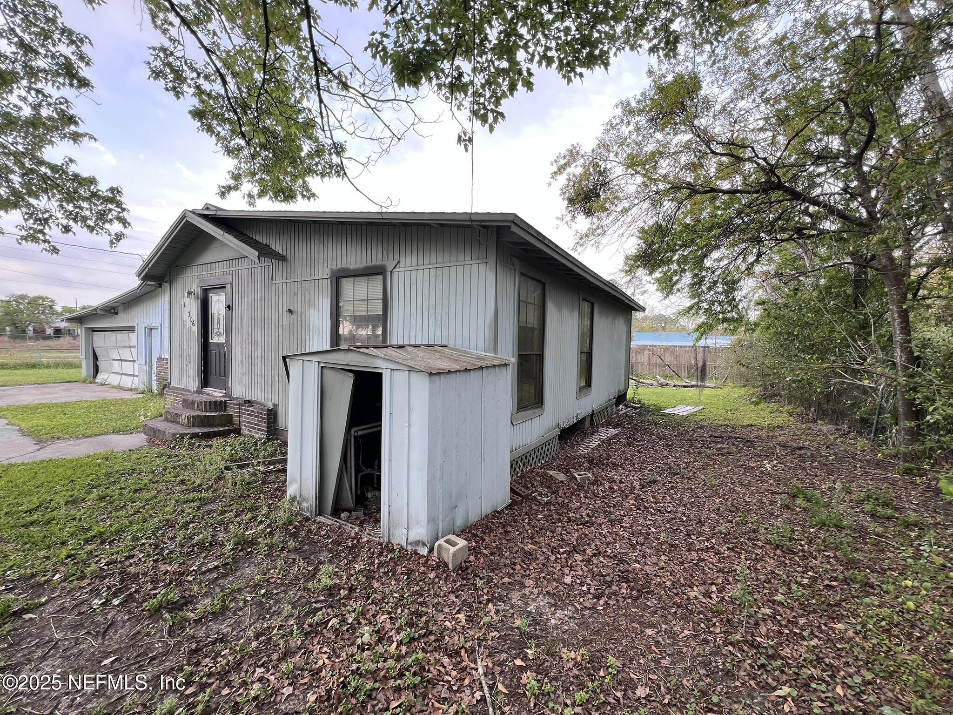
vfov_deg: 89.9
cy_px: 358
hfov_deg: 106.2
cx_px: 476
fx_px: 358
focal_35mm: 13
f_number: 1.8
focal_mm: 1.57
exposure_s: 1/106
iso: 32
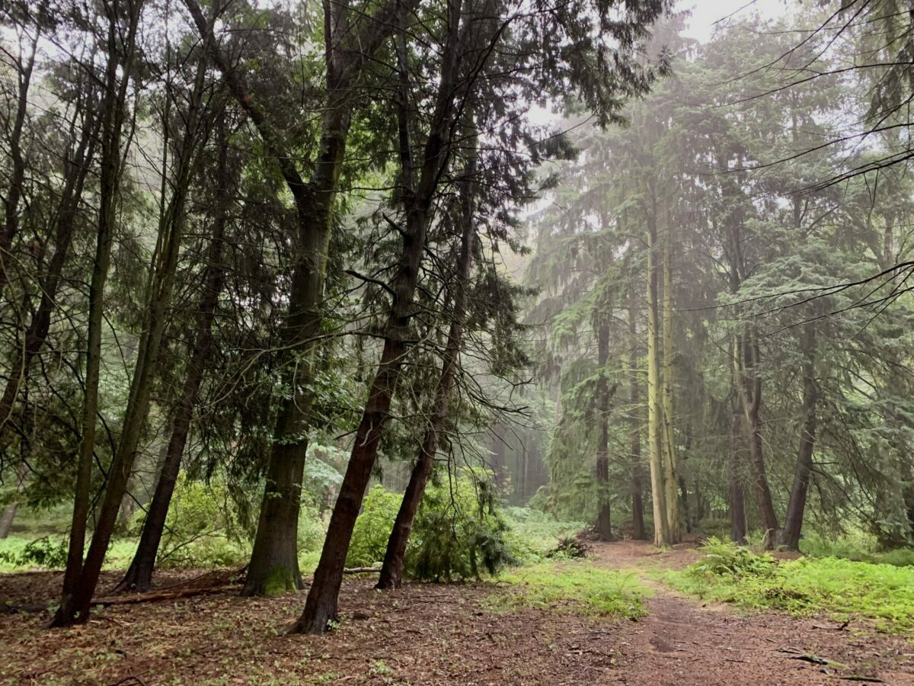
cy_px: 343
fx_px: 687
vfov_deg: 53.1
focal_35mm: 26
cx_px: 457
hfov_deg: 67.3
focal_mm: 4.25
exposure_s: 1/60
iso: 320
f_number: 1.8
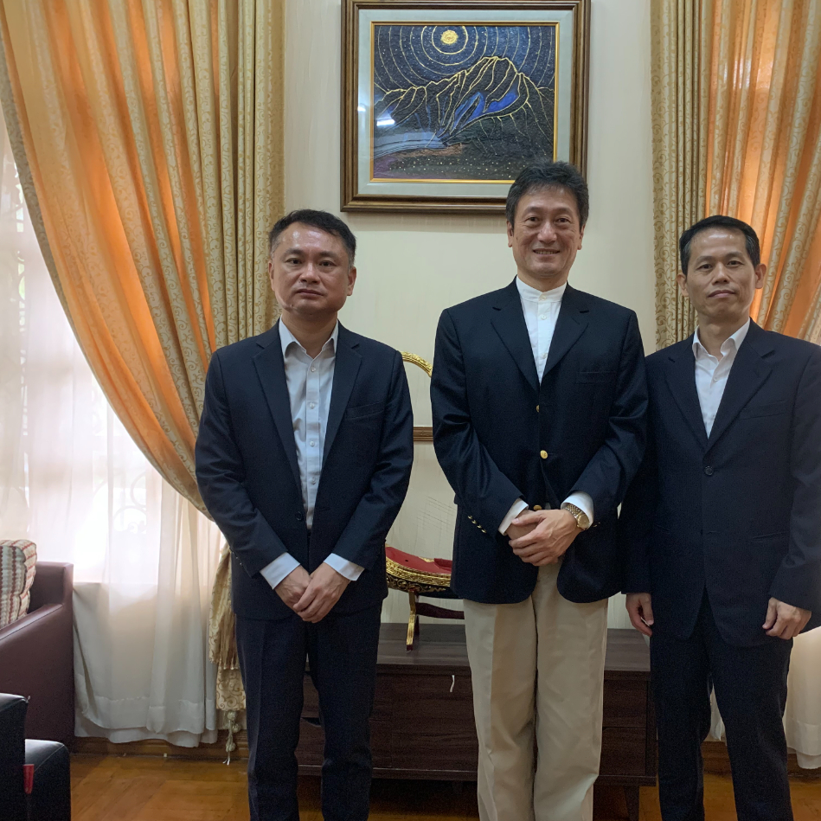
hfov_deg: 52.2
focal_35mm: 31
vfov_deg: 52.5
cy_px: 408
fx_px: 832
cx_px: 496
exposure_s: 1/60
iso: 320
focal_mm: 4.25
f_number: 1.8
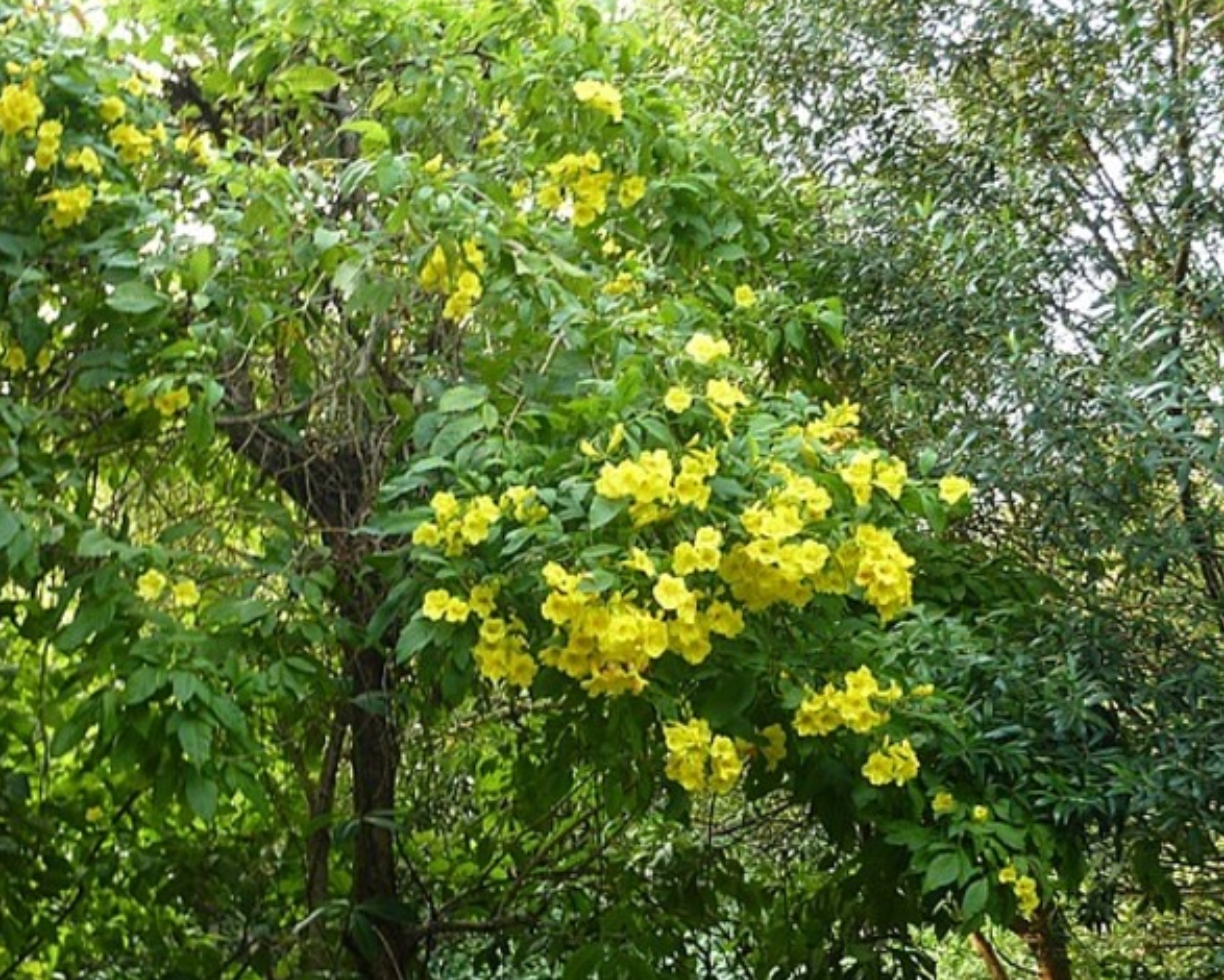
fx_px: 1848
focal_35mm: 51
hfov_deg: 36.6
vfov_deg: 29.7
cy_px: 494
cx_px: 614
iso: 80
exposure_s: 1/20
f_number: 3.8
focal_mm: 7.9
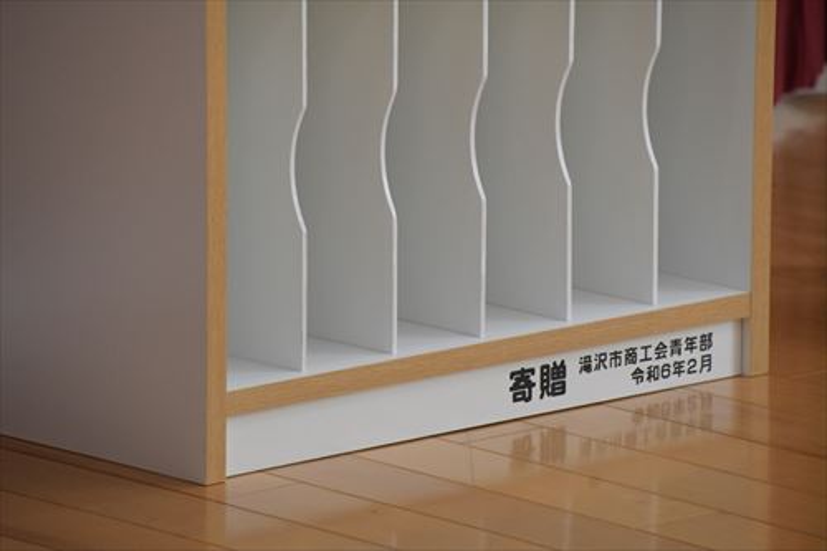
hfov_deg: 4.6
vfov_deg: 3.1
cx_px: 414
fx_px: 10334
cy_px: 276
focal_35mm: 450
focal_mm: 300
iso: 3200
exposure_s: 1/250
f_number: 8
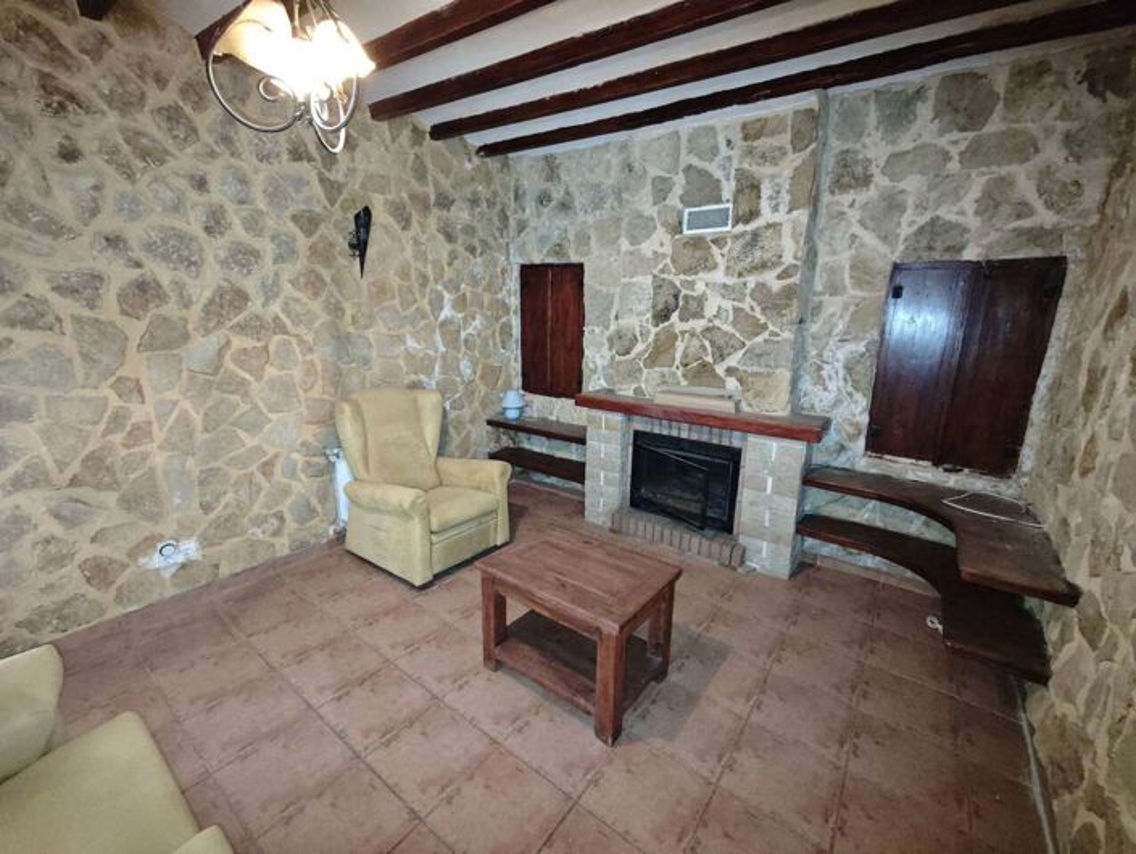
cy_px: 427
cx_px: 568
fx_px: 460
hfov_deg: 102.0
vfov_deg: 85.8
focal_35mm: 14
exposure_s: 1/16.7
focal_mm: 2.16
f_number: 2.2
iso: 4000
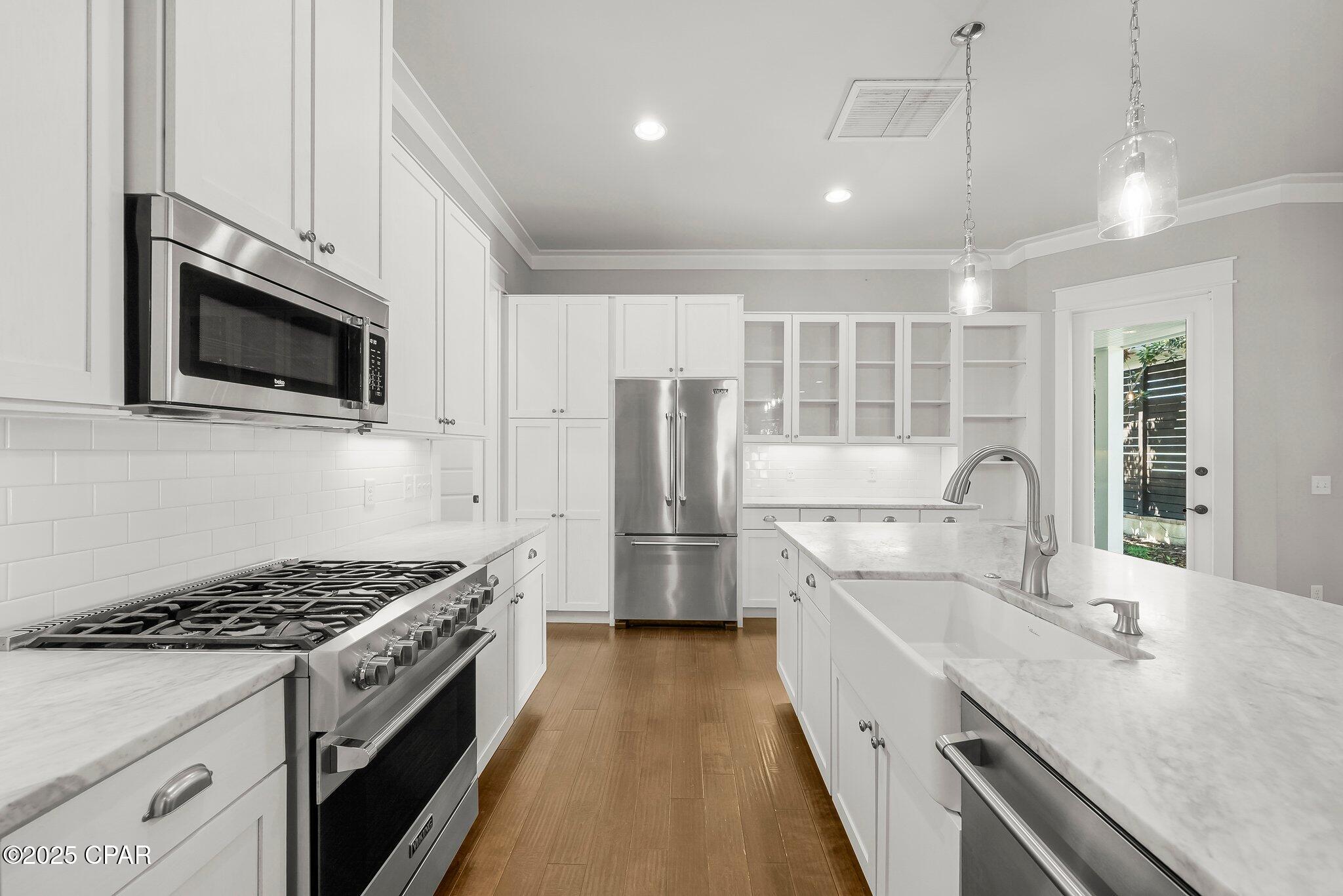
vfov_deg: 85.5
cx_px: 672
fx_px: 485
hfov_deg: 108.3
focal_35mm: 13
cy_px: 448
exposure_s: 1/4
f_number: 8
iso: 400
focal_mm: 13
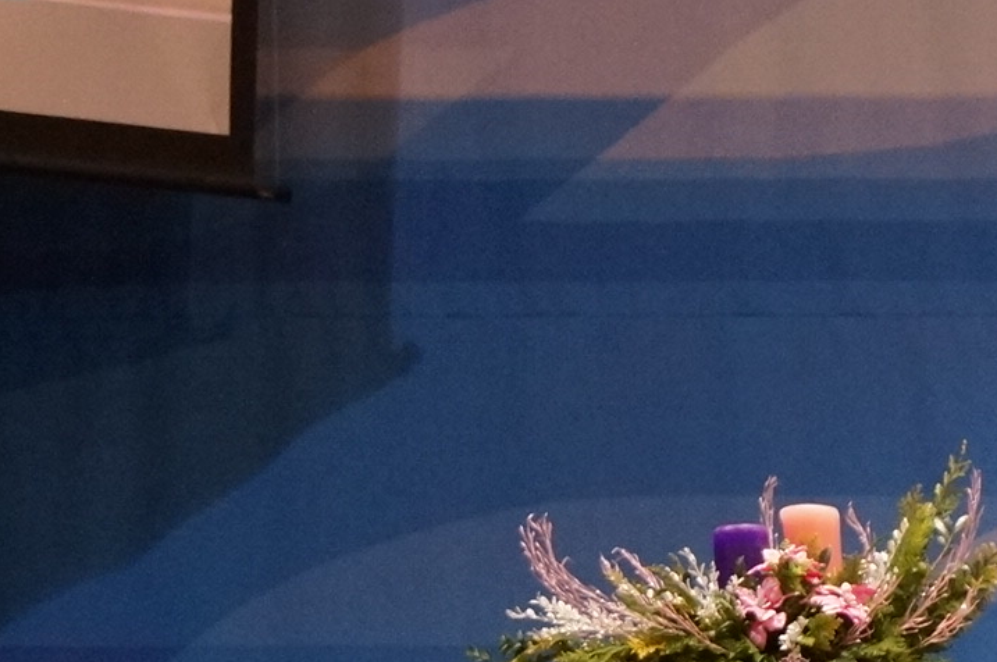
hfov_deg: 7.2
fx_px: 7791
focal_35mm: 282
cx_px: 1673
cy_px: 738
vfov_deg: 4.9
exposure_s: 1/100
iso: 2000
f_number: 5.6
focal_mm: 55
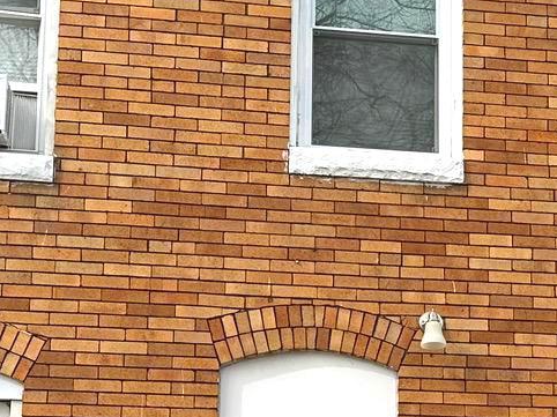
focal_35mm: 102
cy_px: 434
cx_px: 517
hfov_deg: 18.9
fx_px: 1640
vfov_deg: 14.2
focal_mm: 6.86
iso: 80
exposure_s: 1/2660
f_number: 1.78
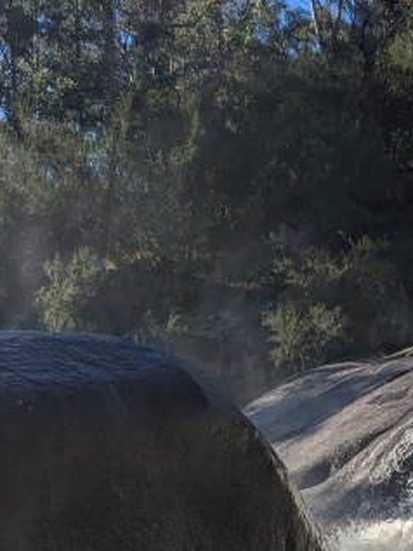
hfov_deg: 16.4
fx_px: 1399
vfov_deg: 19.7
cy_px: 795
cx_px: 431
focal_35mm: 88
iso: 47
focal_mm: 4.38
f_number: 1.73
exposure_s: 1/3344
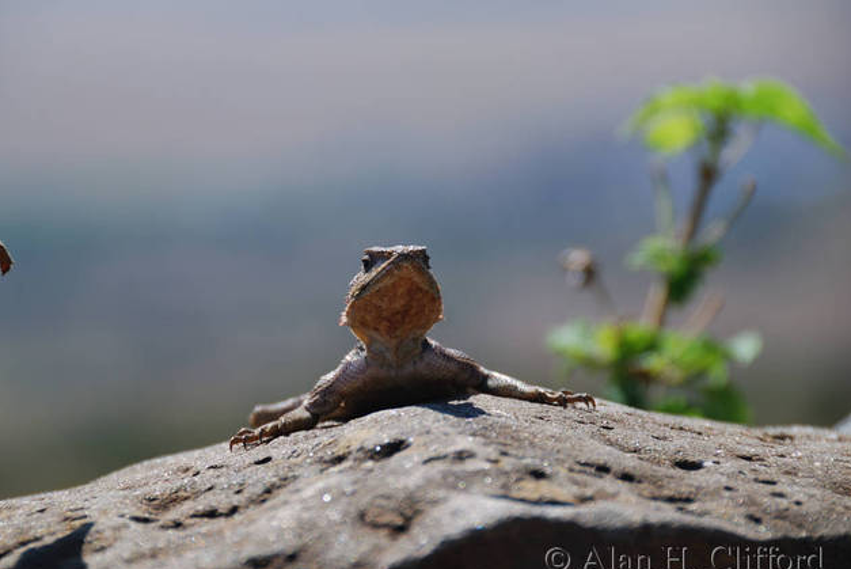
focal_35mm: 335
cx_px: 387
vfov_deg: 4.1
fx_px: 7924
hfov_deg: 6.1
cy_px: 274
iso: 100
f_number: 5.6
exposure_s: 1/320
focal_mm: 200
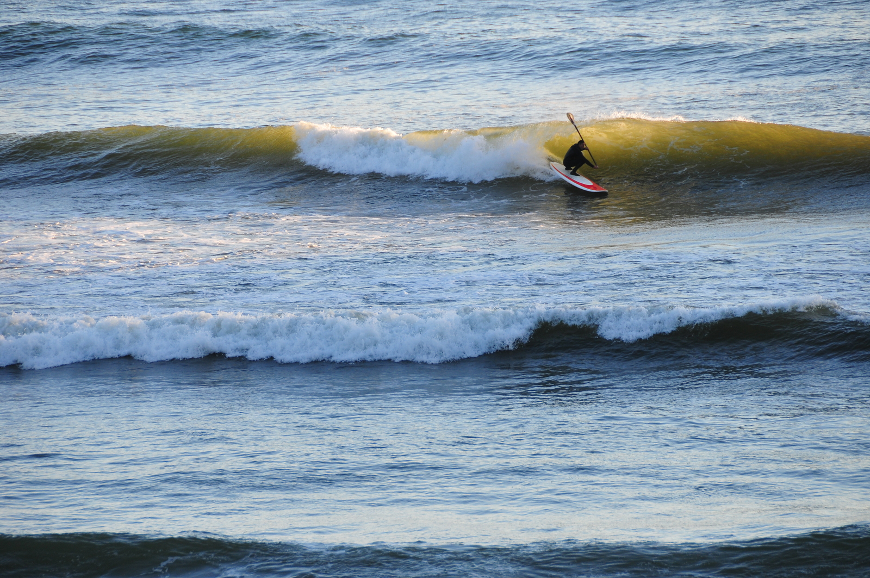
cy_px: 289
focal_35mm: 300
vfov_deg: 4.6
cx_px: 435
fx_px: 7242
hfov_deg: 6.9
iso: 250
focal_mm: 200
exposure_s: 1/200
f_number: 7.1
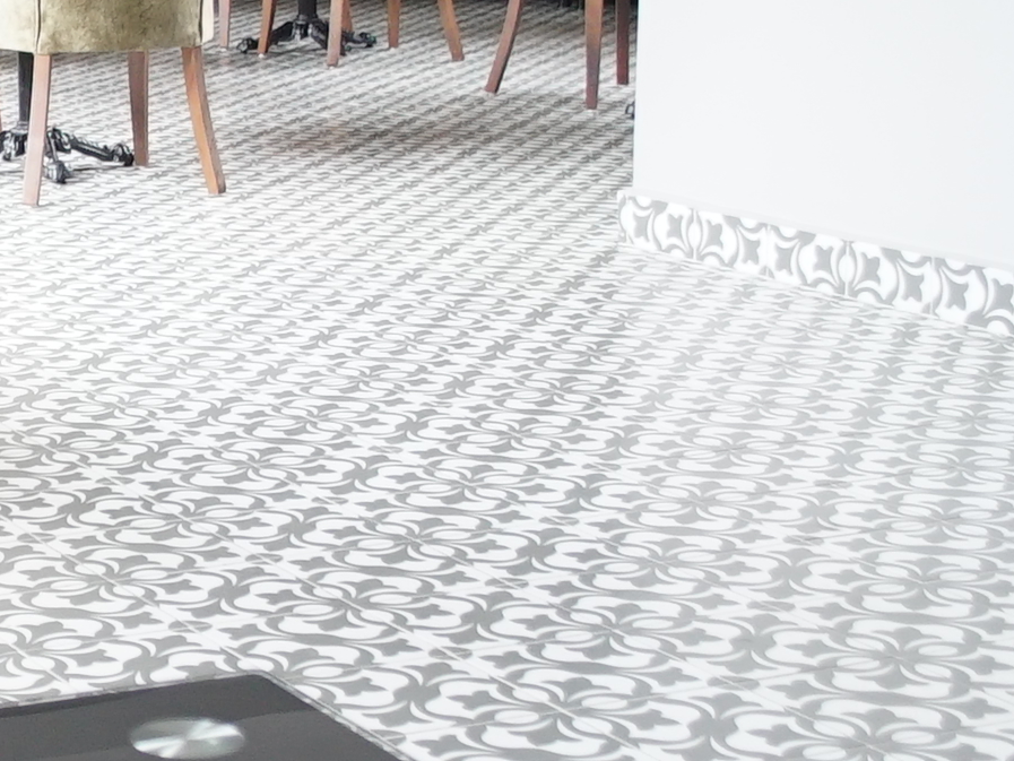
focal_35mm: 92
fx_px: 2695
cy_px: 284
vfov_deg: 16.0
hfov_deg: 19.7
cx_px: -286
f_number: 3.5
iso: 1250
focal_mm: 21
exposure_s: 1/80
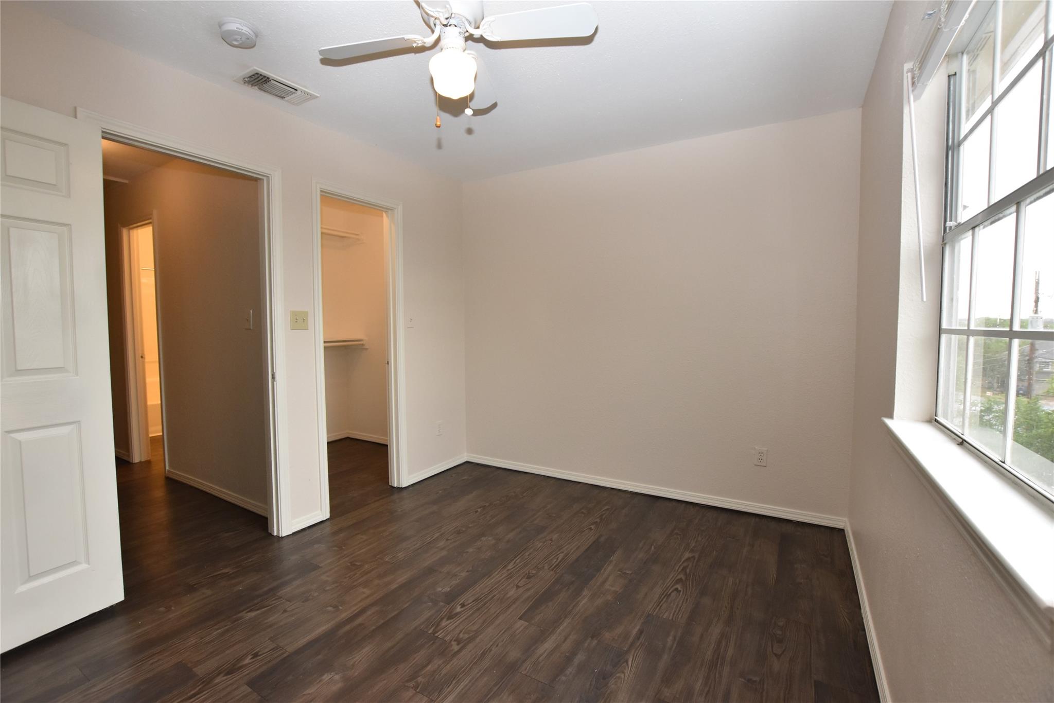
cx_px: 527
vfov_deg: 77.3
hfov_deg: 100.4
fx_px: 439
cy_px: 352
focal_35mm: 15
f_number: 5.6
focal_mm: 10
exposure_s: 1/200
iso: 900
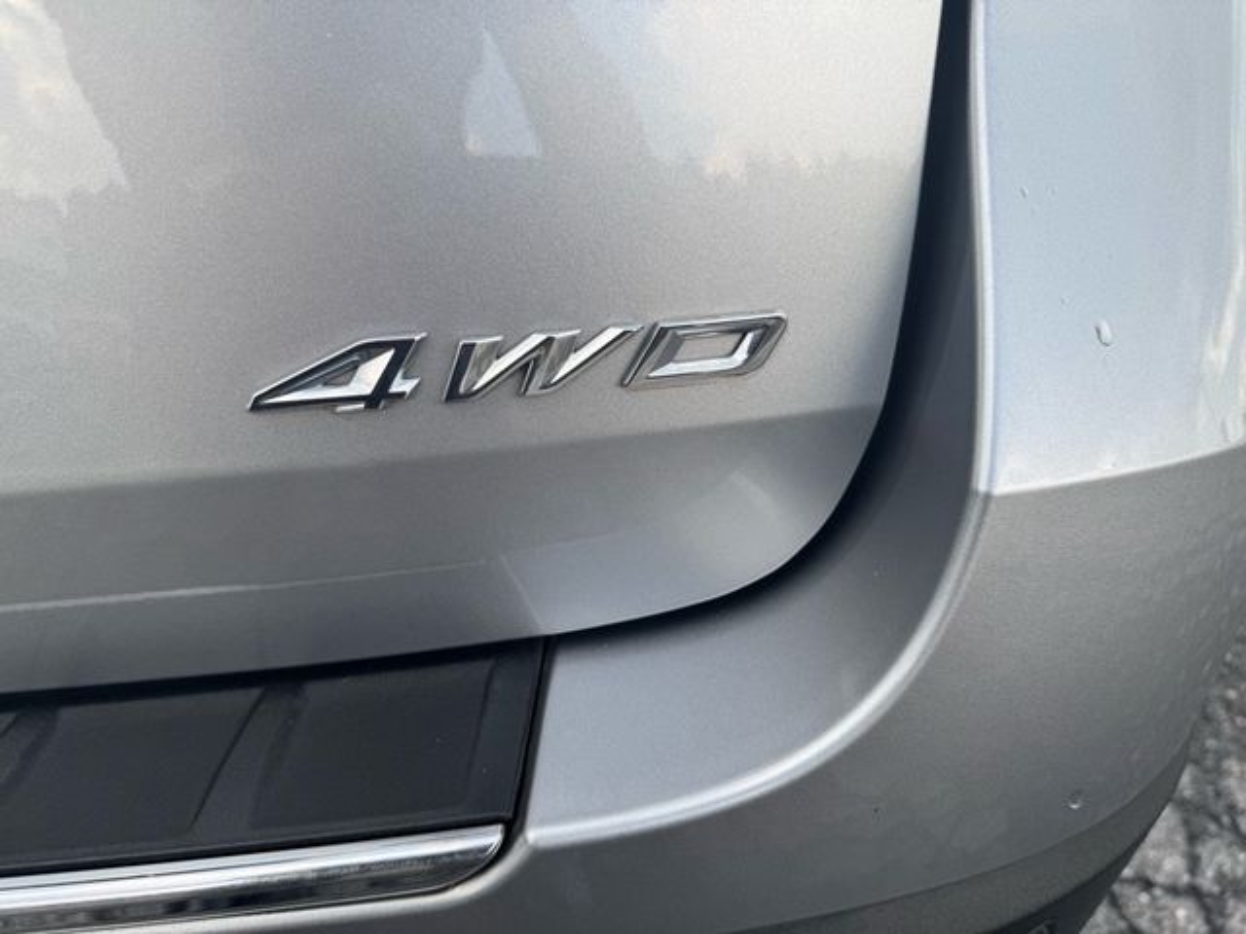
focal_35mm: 24
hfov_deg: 71.6
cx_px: 623
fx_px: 864
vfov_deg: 56.8
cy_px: 467
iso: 80
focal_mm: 6.76
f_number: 1.78
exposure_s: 1/588
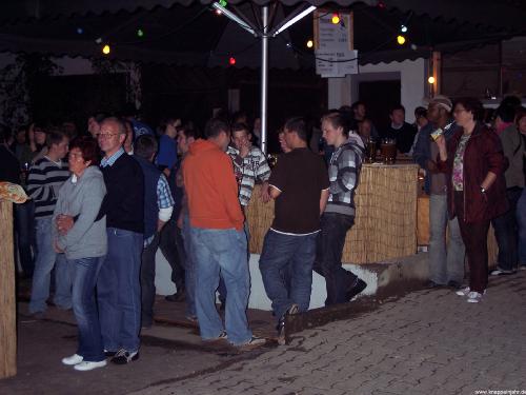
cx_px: 263
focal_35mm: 65
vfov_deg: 22.6
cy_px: 198
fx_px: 988
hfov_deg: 29.8
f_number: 3.4
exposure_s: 1/90
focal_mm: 13.3
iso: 140
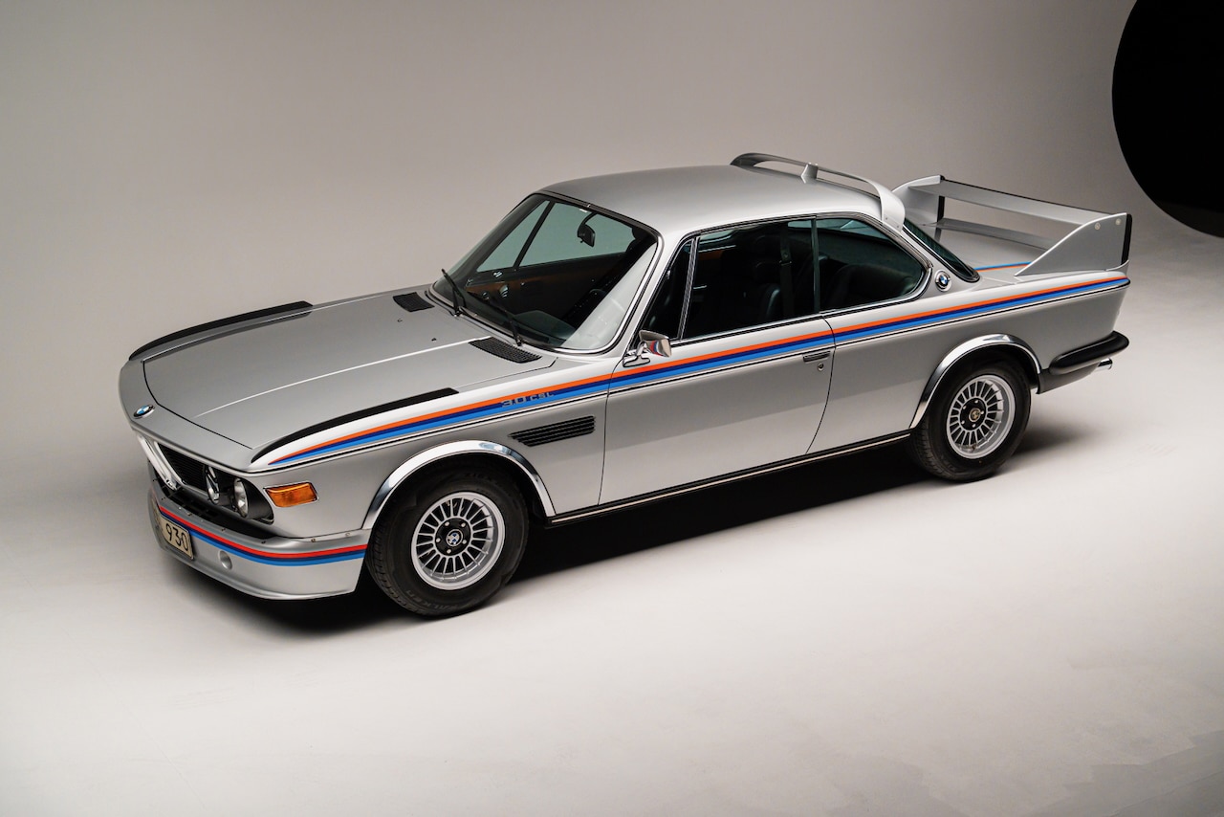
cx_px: 612
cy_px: 408
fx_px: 1714
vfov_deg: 26.8
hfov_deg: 39.3
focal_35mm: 50
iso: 1600
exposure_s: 1/100
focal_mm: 50.4
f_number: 4.5
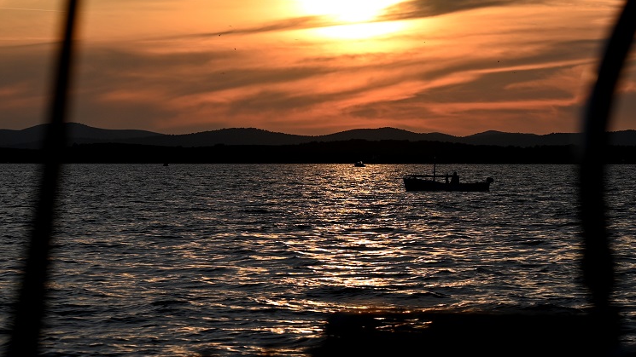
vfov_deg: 6.4
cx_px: 434
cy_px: 166
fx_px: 3204
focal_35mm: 190
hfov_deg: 11.3
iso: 100
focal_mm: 90
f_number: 7.1
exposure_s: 1/800
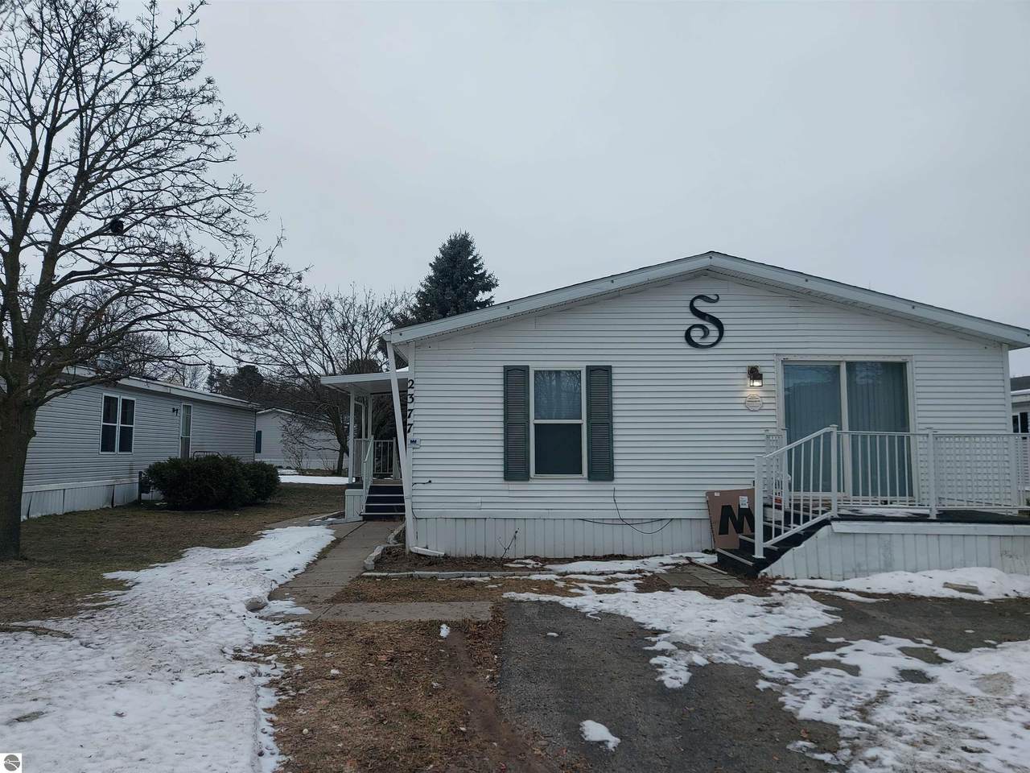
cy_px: 386
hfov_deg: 69.4
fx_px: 744
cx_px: 515
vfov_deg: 54.9
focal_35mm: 25
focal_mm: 4.6
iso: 50
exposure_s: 1/352
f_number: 2
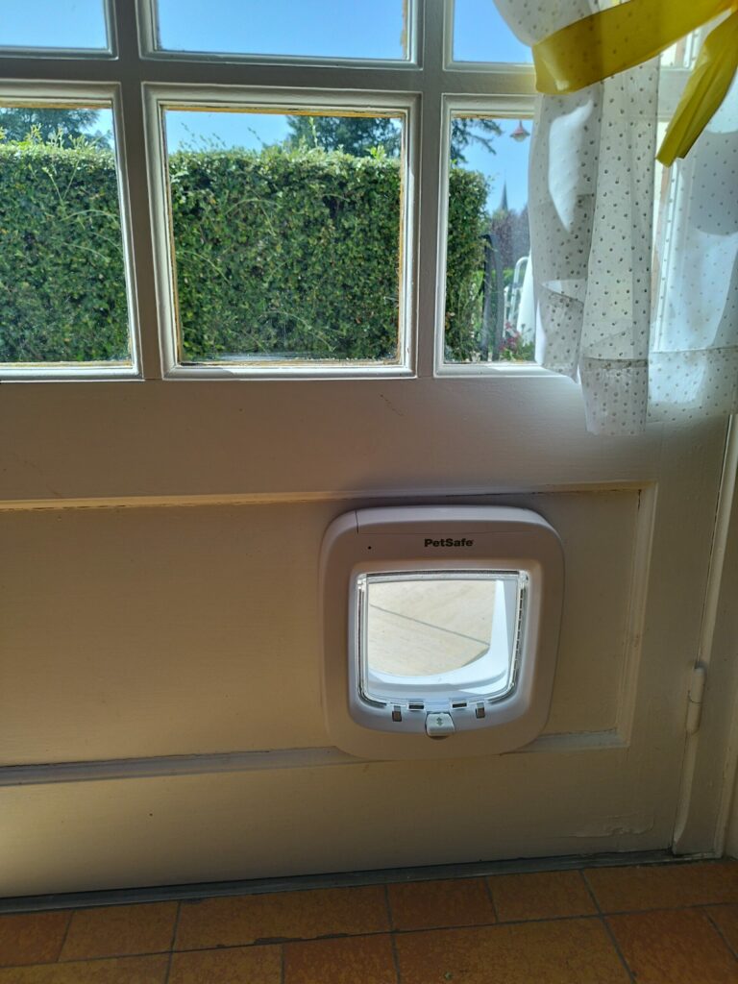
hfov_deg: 56.8
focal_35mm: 24
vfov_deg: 71.6
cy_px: 492
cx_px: 369
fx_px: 682
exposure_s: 1/253
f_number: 1.89
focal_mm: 5.89
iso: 50
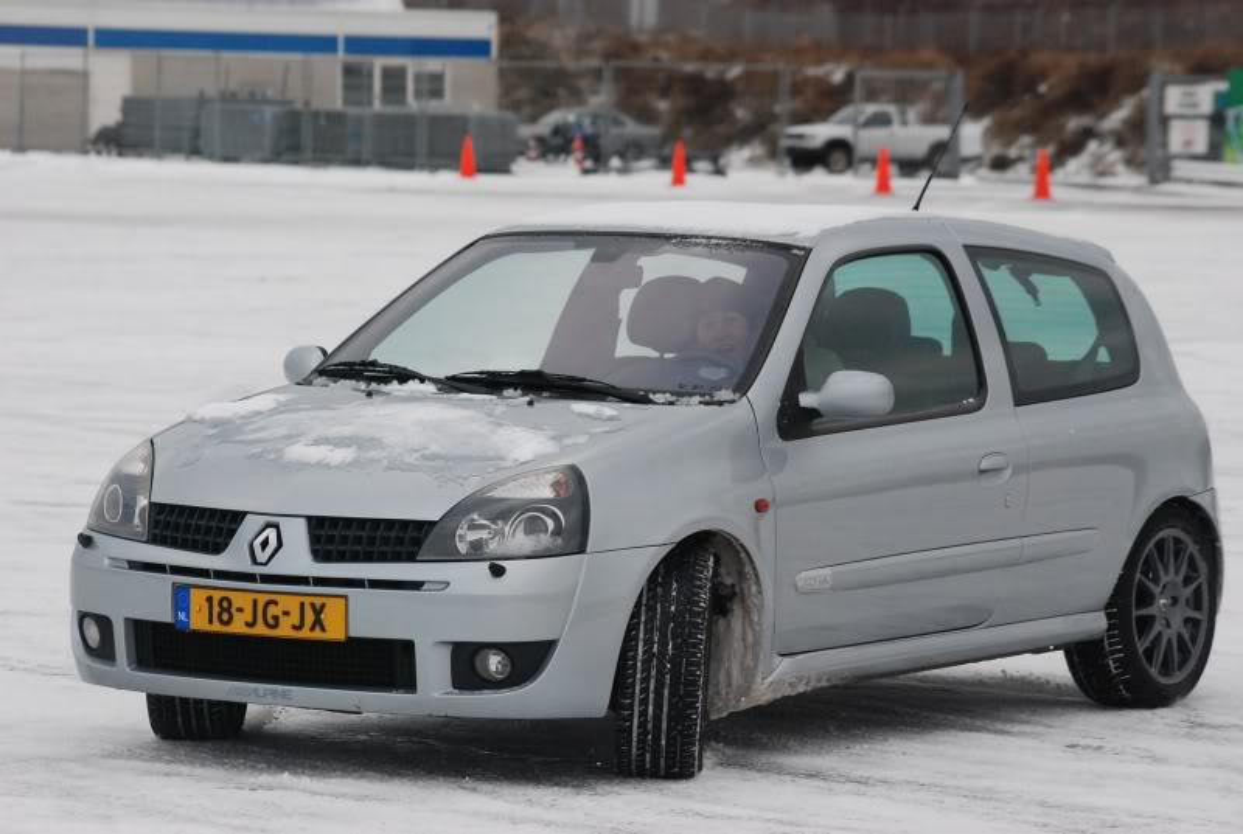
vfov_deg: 8.4
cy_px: 417
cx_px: 622
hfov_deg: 12.4
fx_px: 5709
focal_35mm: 165
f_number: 5.6
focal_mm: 110
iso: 1250
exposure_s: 1/1600
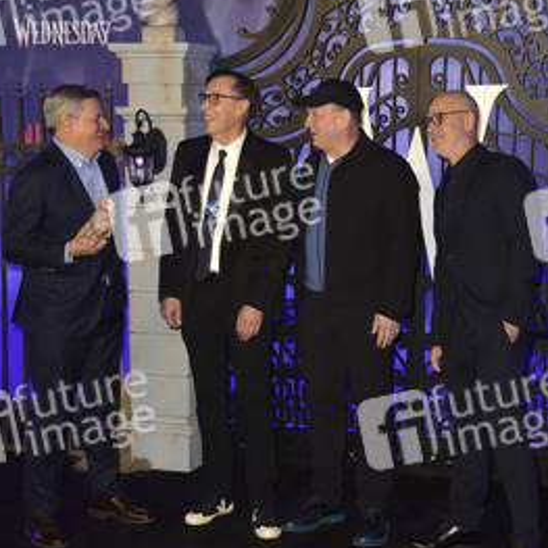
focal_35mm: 75
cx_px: 276
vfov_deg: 23.0
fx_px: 1343
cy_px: 317
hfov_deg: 23.1
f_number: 6.3
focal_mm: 58
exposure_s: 1/250
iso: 800
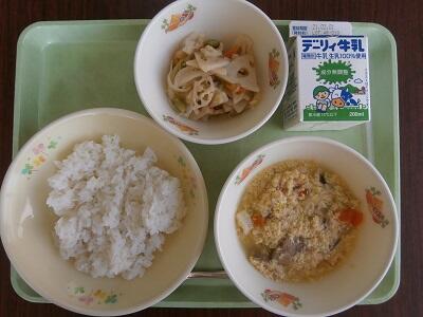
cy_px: 158
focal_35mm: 26
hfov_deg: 67.3
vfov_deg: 53.1
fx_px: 318
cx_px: 212
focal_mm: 4.7
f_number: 2.8
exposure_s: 1/60
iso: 80
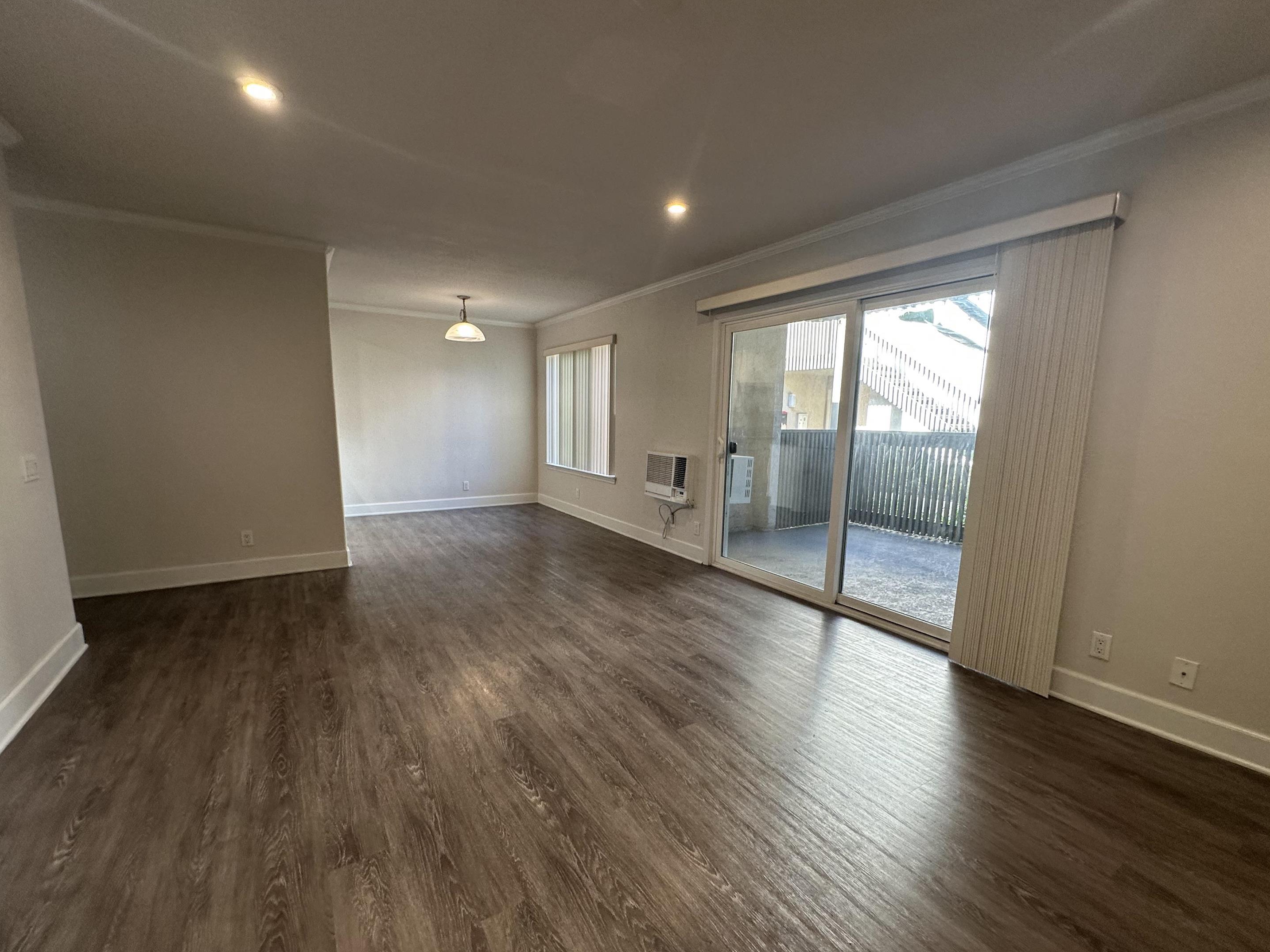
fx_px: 550
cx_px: 637
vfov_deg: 81.6
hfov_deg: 98.2
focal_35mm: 15
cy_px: 508
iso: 160
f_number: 2.2
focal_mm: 2.22
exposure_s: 1/120
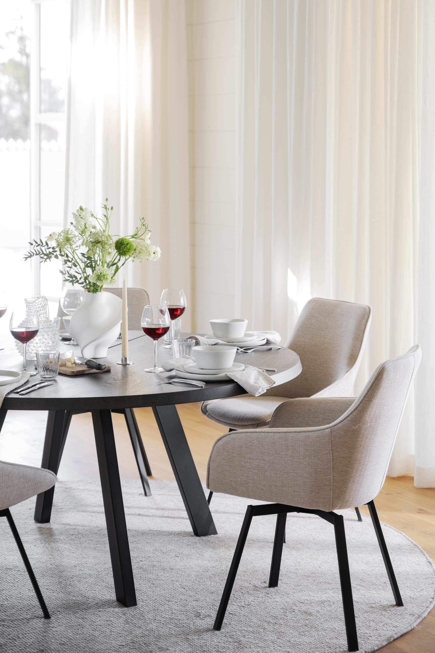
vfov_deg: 28.8
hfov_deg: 19.5
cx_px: 218
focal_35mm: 70
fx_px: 1269
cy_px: 326
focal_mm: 70
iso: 250
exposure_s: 1/80
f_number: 4
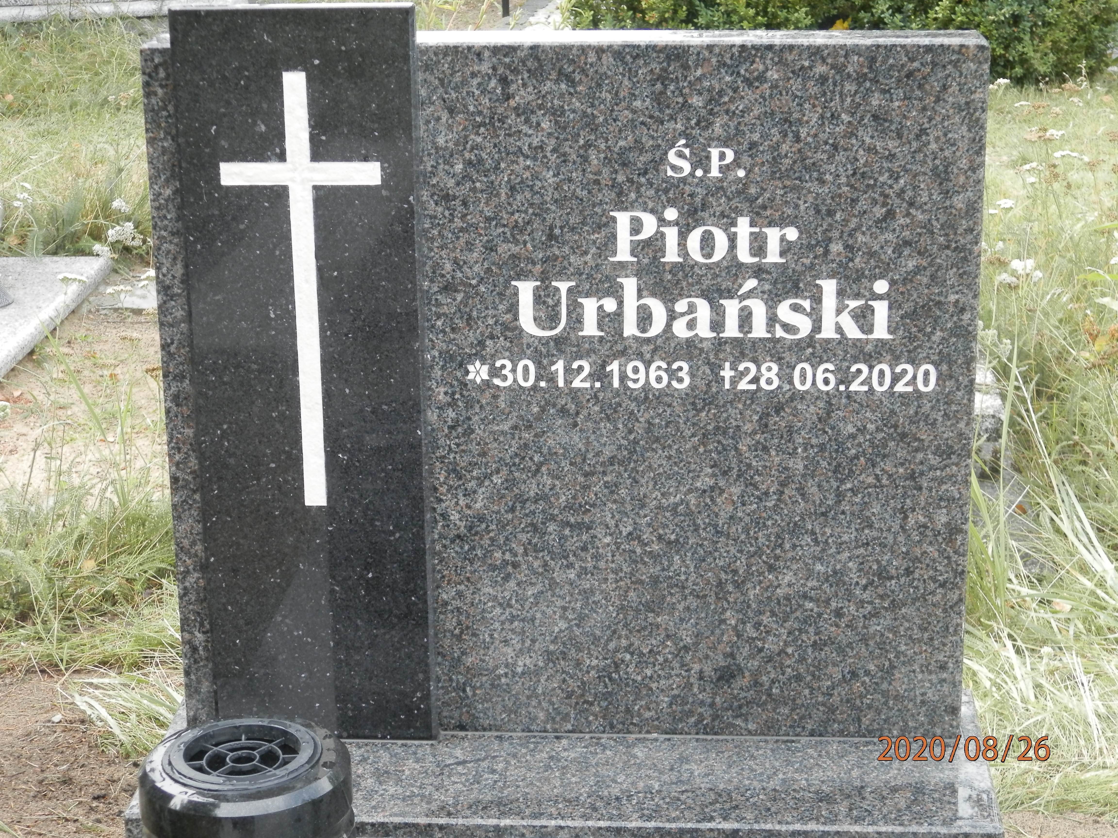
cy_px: 419
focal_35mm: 68
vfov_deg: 21.6
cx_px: 559
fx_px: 2196
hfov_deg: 28.6
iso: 125
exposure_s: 1/125
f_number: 4
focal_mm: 12.2
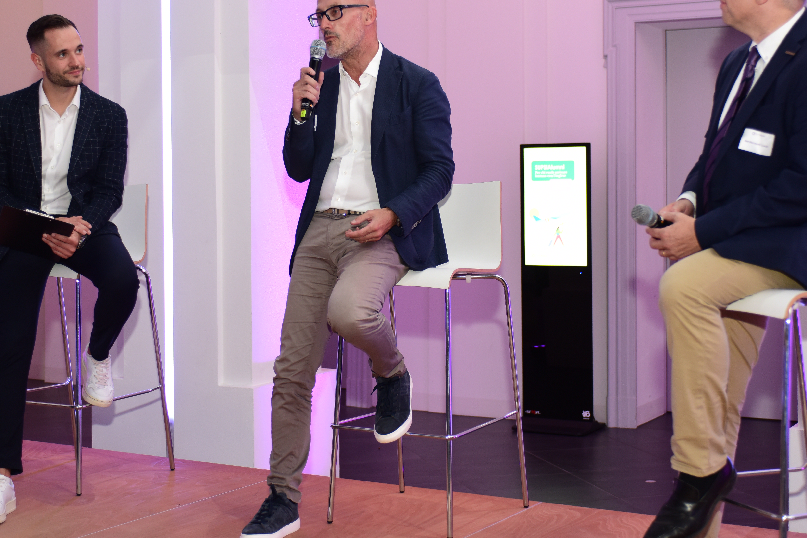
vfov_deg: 23.8
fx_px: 1278
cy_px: 212
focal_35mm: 57
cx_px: 417
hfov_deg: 35.0
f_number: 2.8
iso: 500
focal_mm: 38
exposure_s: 1/80
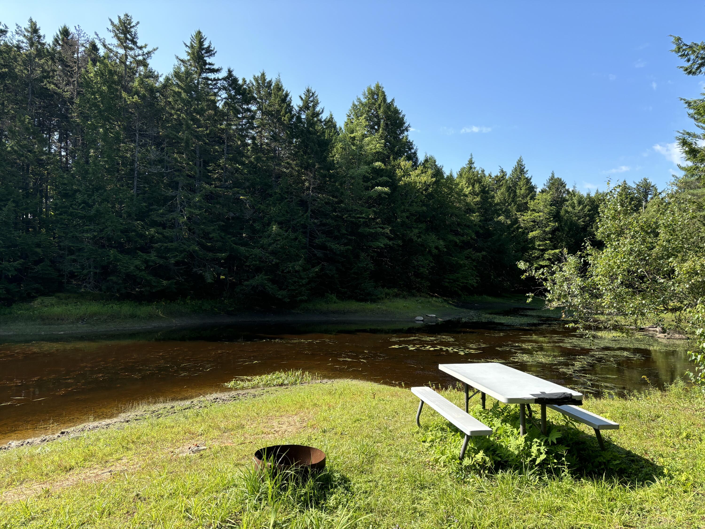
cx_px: 352
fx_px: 530
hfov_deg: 67.3
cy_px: 264
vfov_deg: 53.1
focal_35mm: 26
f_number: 1.6
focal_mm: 5.96
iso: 50
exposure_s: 1/1279
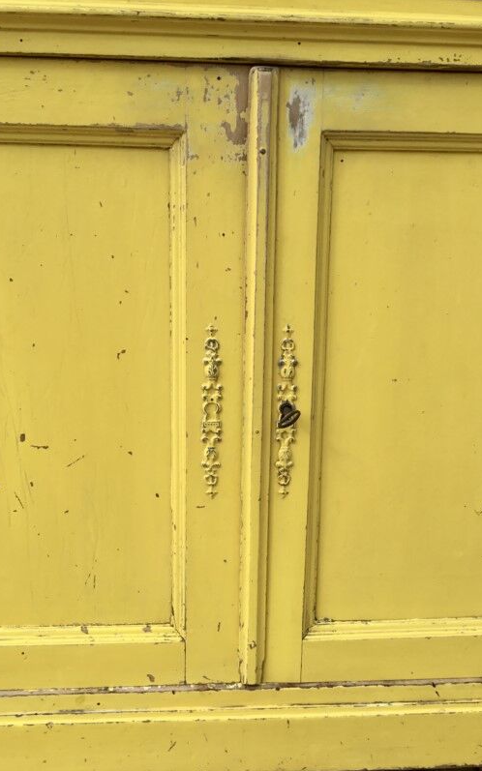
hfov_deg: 38.3
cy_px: 385
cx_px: 235
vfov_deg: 58.1
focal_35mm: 33
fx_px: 694
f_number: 2.4
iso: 25
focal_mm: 3.3
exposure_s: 1/727
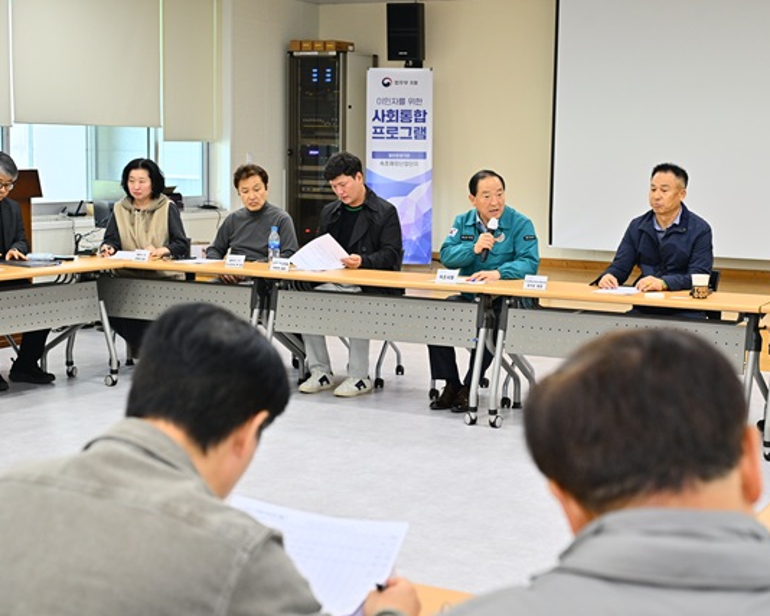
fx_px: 1276
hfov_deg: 33.5
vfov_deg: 27.1
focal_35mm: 56
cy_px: 311
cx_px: 464
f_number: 5
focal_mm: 49
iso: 800
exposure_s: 1/160
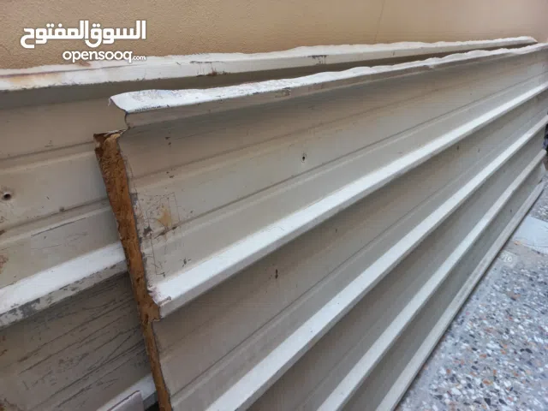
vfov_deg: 54.9
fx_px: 396
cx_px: 274
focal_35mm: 25
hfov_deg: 69.4
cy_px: 206
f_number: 1.8
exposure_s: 1/50
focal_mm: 4.6
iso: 64
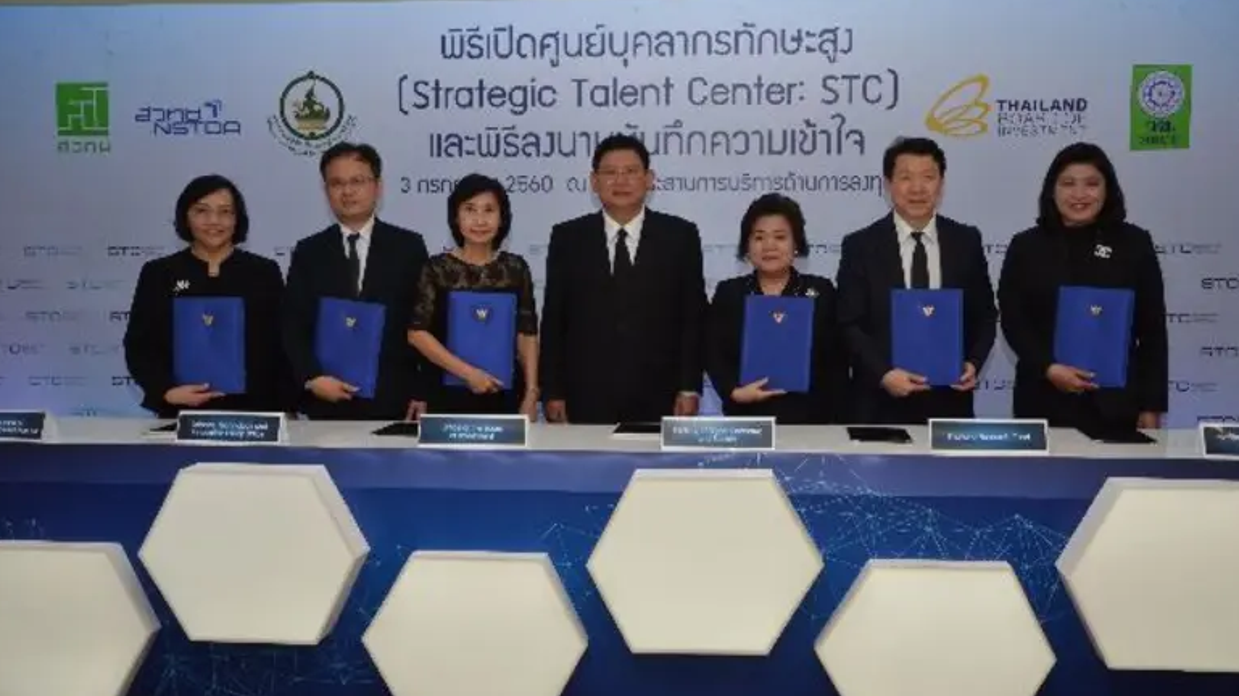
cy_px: 346
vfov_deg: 33.7
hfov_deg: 56.6
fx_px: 1150
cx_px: 624
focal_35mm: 35
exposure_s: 1/250
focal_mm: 22
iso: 800
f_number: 13
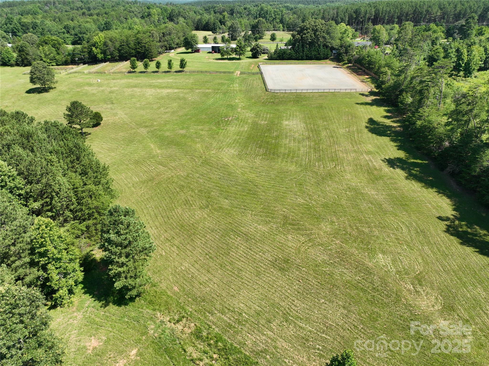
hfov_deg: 71.6
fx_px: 339
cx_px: 244
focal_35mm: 24
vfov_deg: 56.8
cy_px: 183
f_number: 2.8
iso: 100
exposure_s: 1/800
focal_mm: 12.29
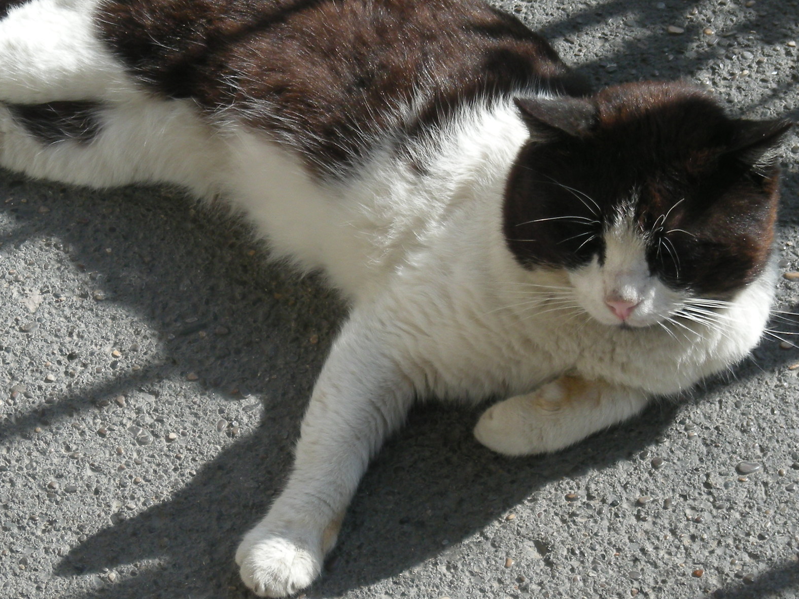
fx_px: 3693
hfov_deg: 12.3
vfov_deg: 9.3
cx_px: 312
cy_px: 238
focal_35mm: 160
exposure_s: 1/208
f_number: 4.7
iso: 50
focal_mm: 17.1
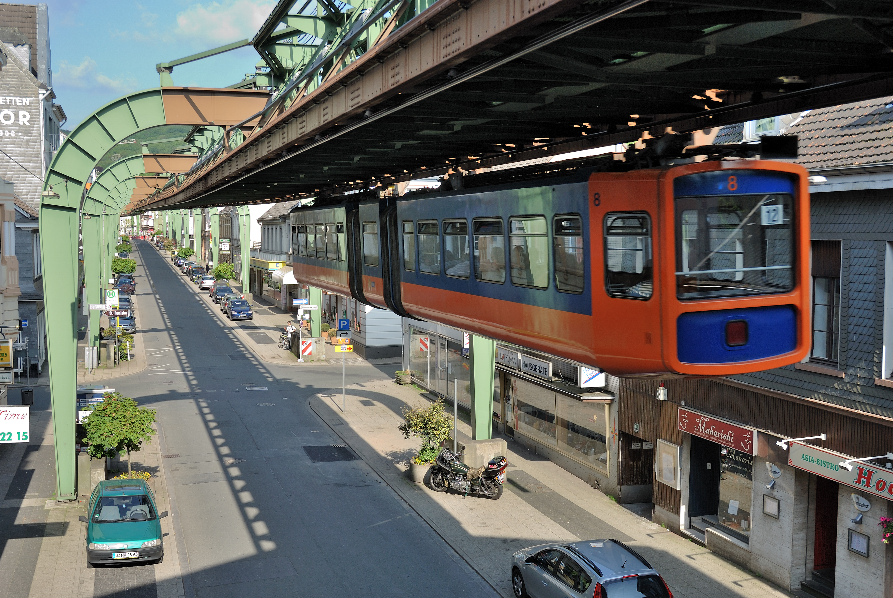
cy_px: 299
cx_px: 446
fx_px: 1006
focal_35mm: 40
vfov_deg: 33.1
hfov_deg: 47.9
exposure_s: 1/125
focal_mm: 27
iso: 100
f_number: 5.6
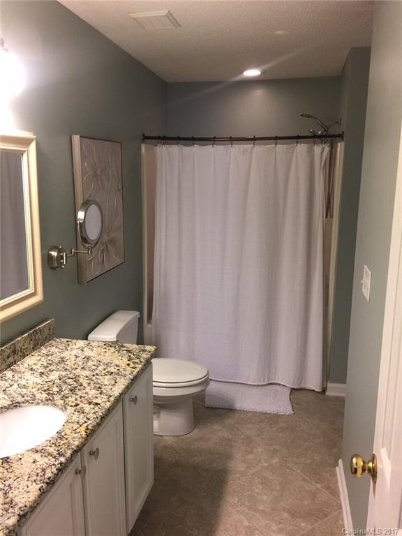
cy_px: 268
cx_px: 201
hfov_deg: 48.2
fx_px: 449
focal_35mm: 29
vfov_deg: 61.7
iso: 40
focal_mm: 4.15
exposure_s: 1/15
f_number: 2.2
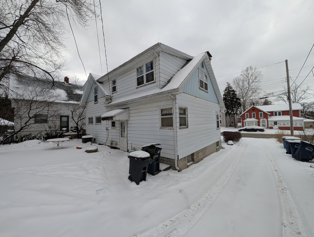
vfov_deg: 94.6
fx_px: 109
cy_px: 118
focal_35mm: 12
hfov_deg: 110.5
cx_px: 157
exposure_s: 1/2545
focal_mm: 2.02
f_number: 1.7
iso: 52
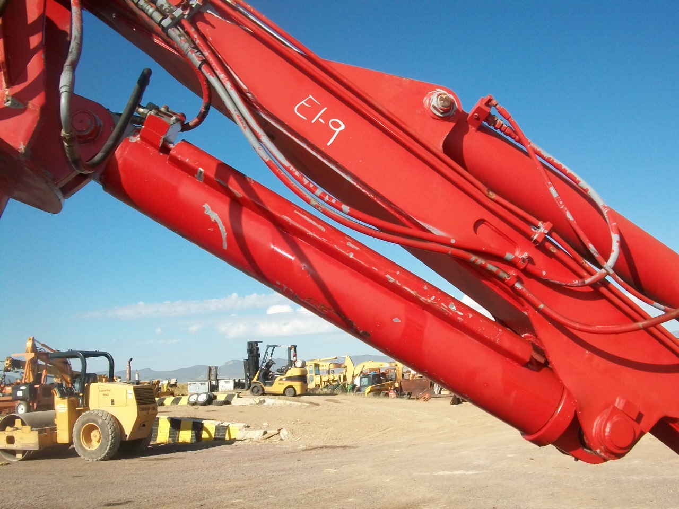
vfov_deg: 41.8
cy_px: 254
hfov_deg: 54.0
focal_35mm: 34
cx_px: 340
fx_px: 667
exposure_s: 1/320
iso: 80
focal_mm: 5.7
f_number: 5.5
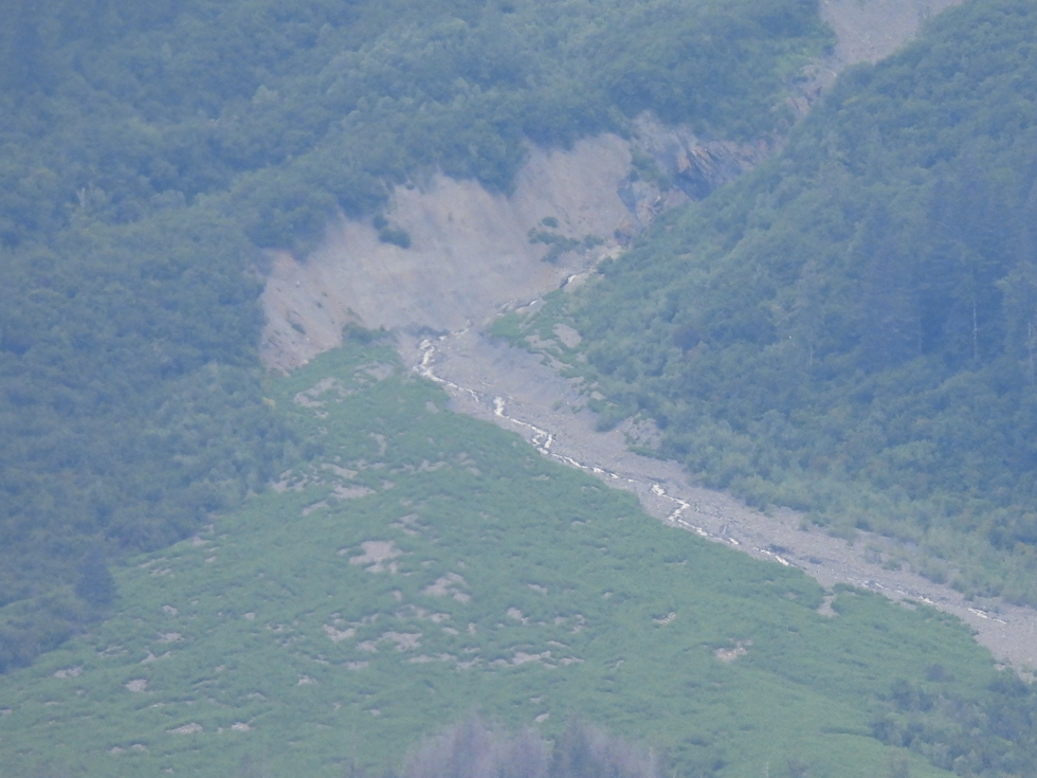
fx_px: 25434
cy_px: 501
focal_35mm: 849
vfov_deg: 1.8
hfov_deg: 2.3
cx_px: 644
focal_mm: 116
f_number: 5.6
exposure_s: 1/250
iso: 400
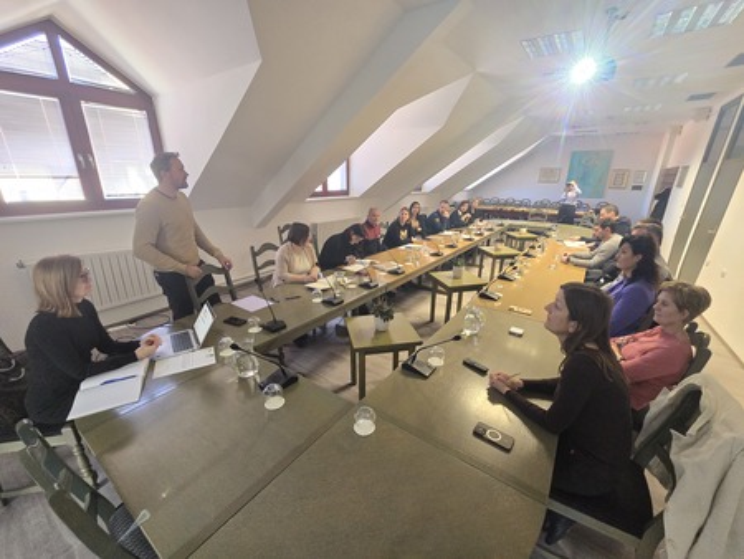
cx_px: 372
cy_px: 280
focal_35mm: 13
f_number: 2.2
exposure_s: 1/60
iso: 320
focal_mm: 2.2
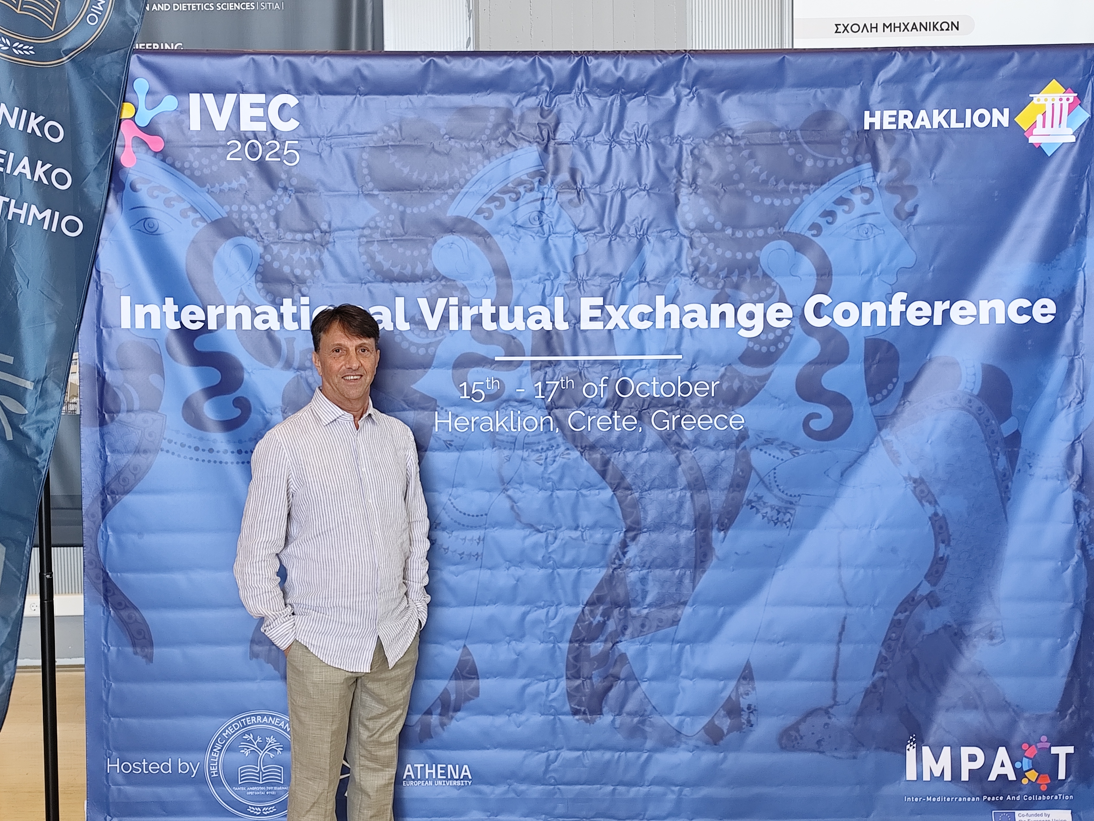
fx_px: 1233
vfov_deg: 36.8
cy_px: 430
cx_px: 479
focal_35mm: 39
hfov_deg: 47.8
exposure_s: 1/50
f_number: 1.65
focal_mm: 6.19
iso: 400
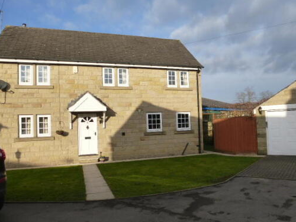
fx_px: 239
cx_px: 170
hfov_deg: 63.1
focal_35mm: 28
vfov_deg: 49.7
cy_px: 113
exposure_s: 1/800
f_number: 4
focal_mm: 4.3
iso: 160
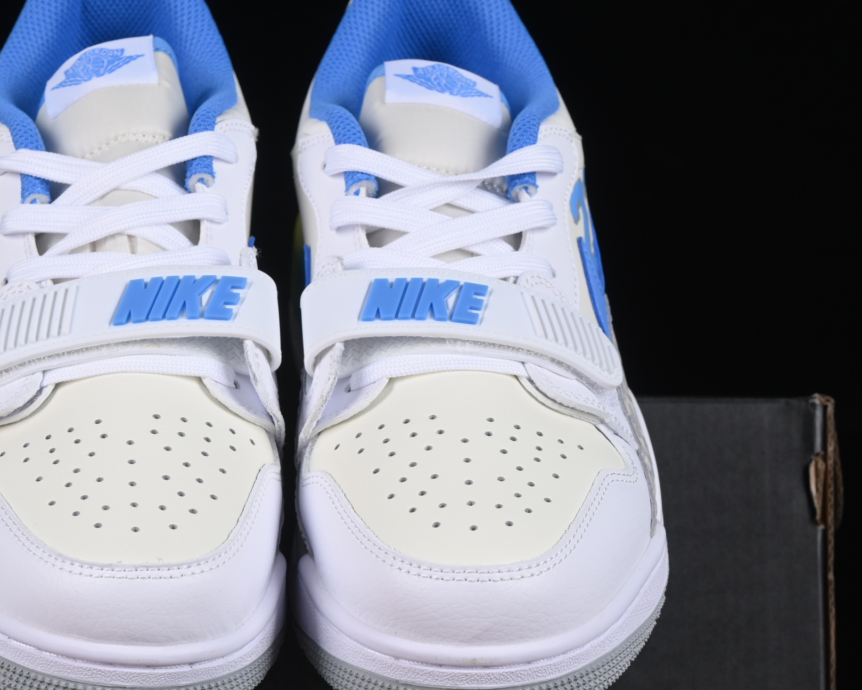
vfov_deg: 12.7
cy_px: 432
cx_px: 279
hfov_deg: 15.9
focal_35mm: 121
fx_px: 3088
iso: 160
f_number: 8
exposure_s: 1/80
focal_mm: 50
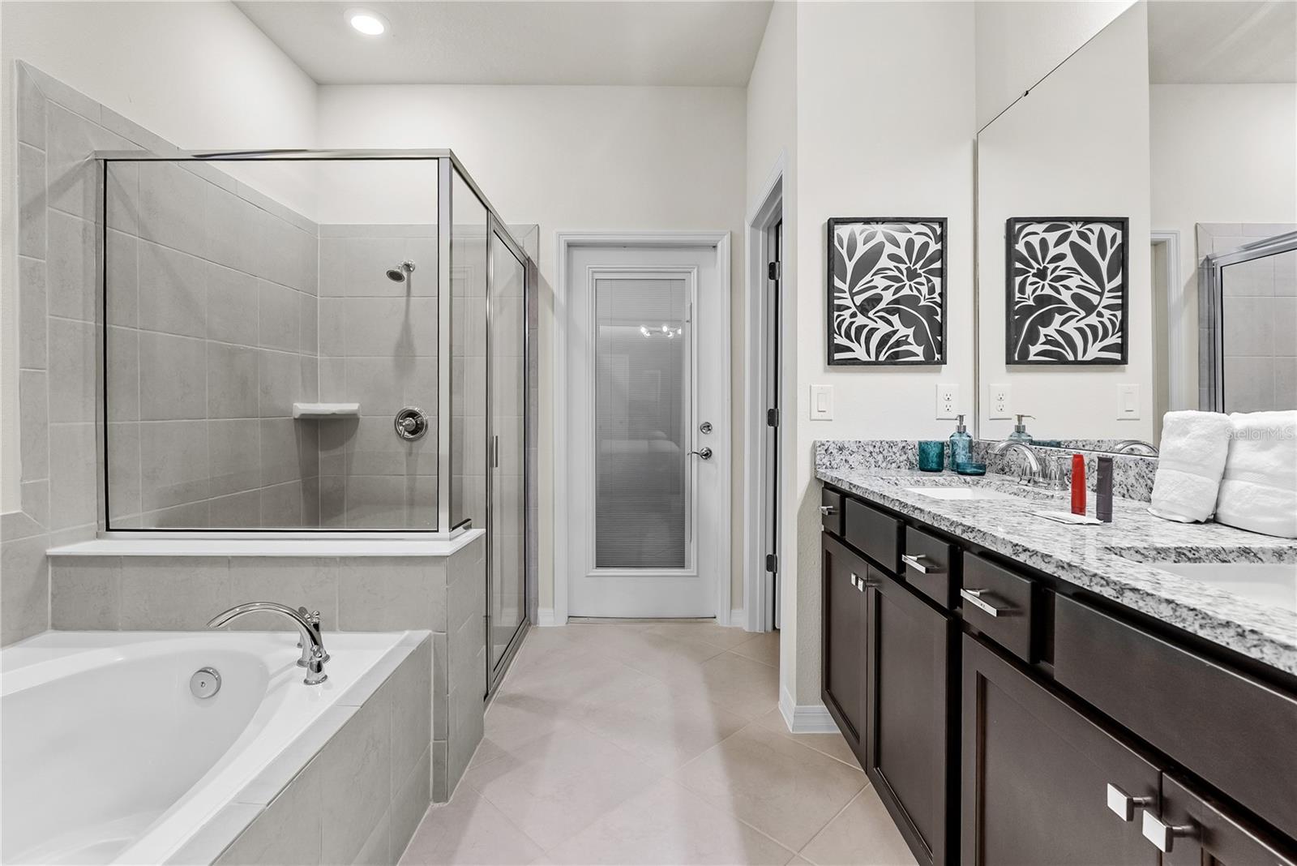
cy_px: 433
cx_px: 648
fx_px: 577
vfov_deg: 73.8
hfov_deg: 96.7
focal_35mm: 16
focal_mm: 16
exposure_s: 1/4
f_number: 7.1
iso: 400
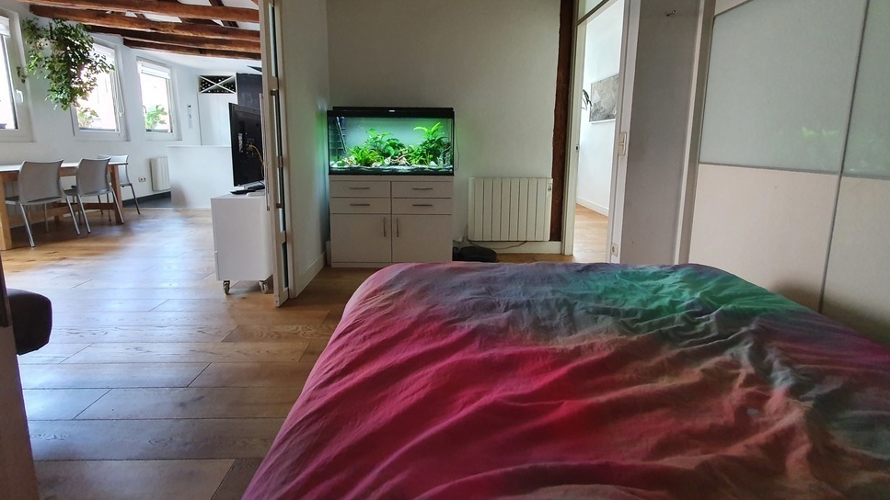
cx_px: 439
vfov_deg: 69.6
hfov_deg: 103.0
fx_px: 354
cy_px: 192
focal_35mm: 15
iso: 320
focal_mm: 1.8
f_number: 2.2
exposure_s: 1/33
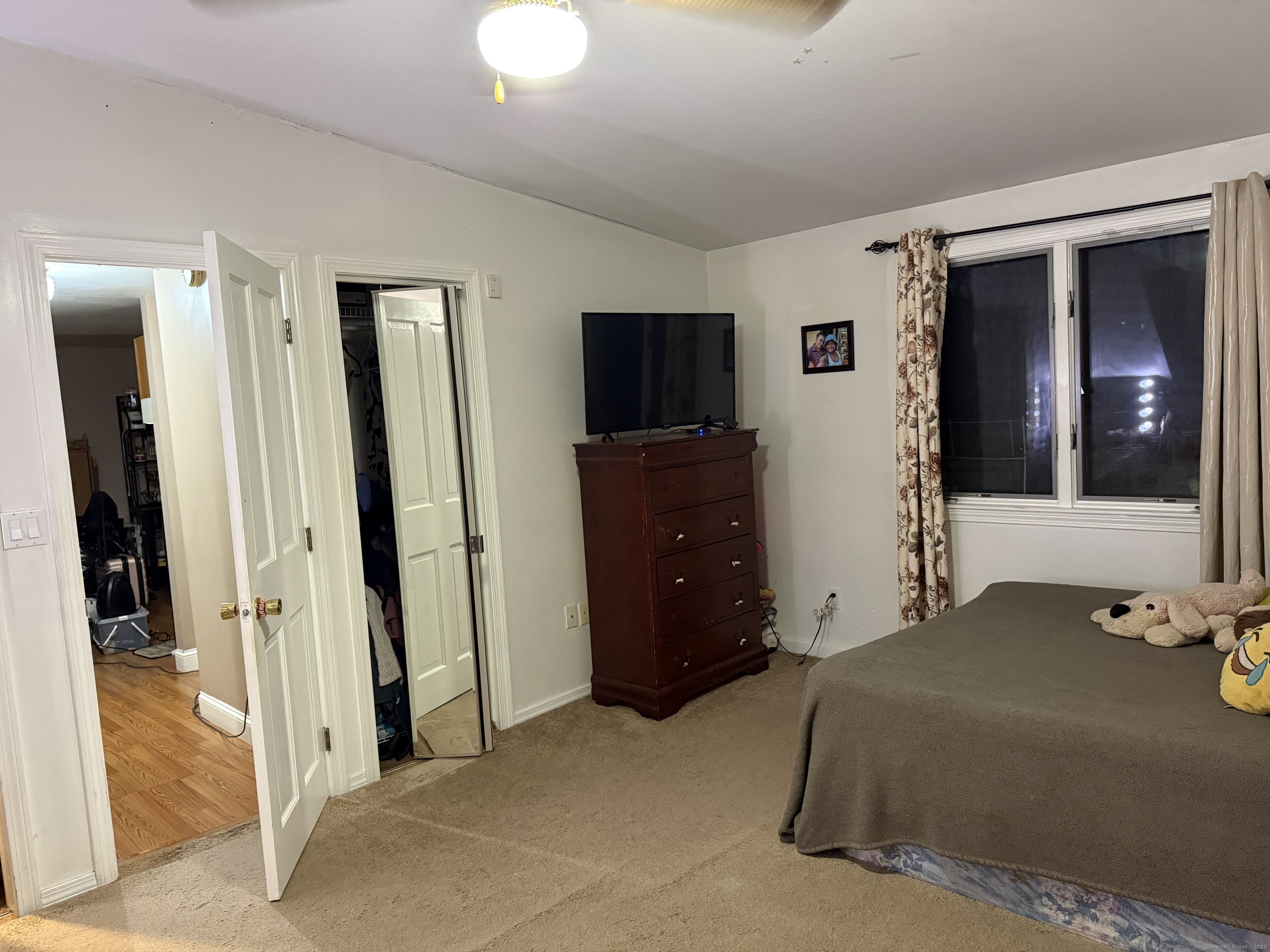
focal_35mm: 24
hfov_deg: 71.6
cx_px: 635
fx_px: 881
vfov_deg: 56.8
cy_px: 476
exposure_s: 1/40
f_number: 1.78
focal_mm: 6.76
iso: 640
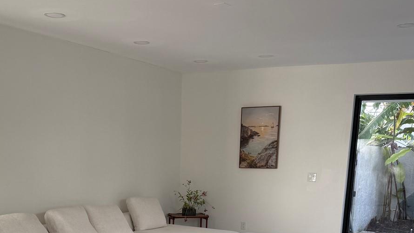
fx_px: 516
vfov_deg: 23.7
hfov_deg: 43.5
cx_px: 167
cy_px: 261
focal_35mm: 47
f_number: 1.78
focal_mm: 6.76
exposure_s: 1/256
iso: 100
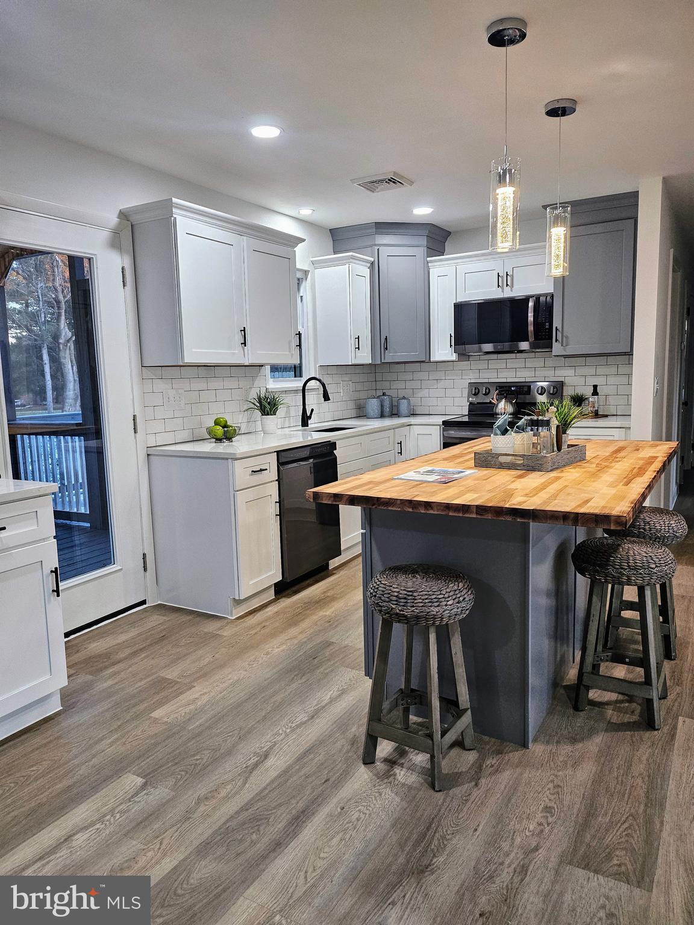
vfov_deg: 71.6
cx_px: 347
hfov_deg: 56.8
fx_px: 642
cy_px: 462
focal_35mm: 24
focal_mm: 5
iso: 200
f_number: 1.8
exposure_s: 1/120
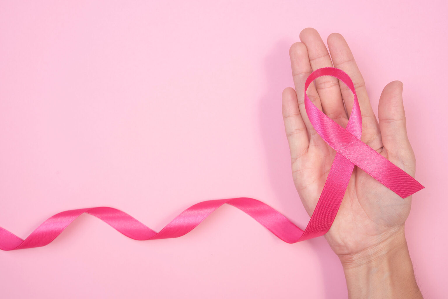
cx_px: 224
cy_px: 150
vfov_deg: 22.6
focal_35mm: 60
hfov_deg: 33.4
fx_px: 747
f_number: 8
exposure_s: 1/125
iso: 100
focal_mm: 60
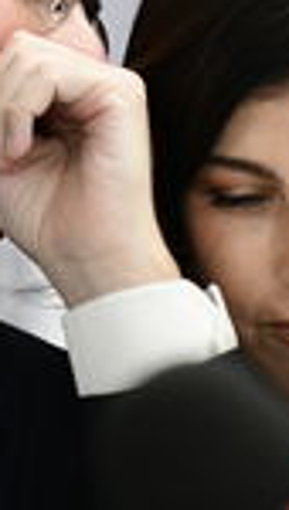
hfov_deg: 2.2
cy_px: 119
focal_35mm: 557
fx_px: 7546
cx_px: 41
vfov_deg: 3.9
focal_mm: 200
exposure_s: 1/400
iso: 4000
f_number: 3.5
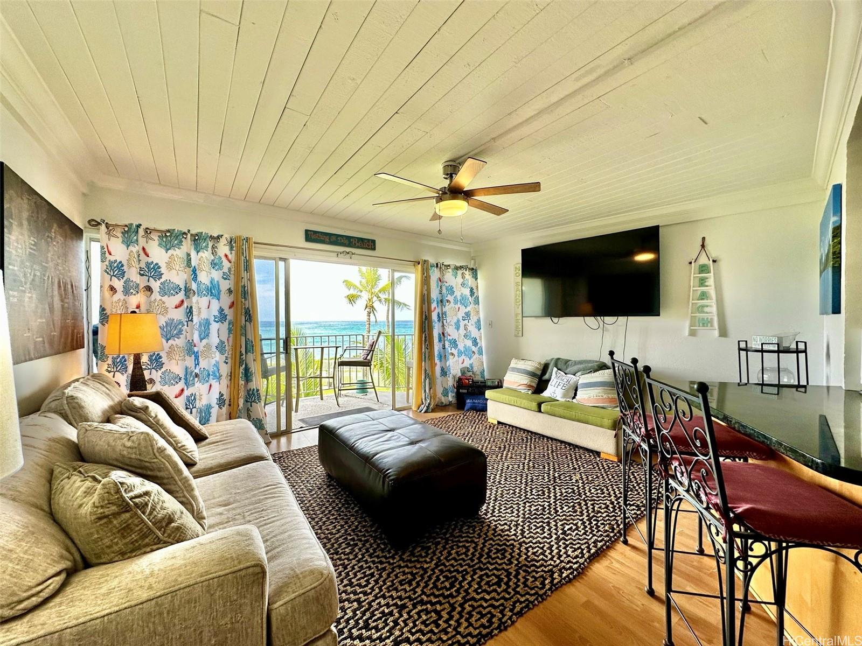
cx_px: 431
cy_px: 323
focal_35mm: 14
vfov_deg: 85.7
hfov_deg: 102.1
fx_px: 349
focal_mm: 2.22
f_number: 2.2
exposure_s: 1/148
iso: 40
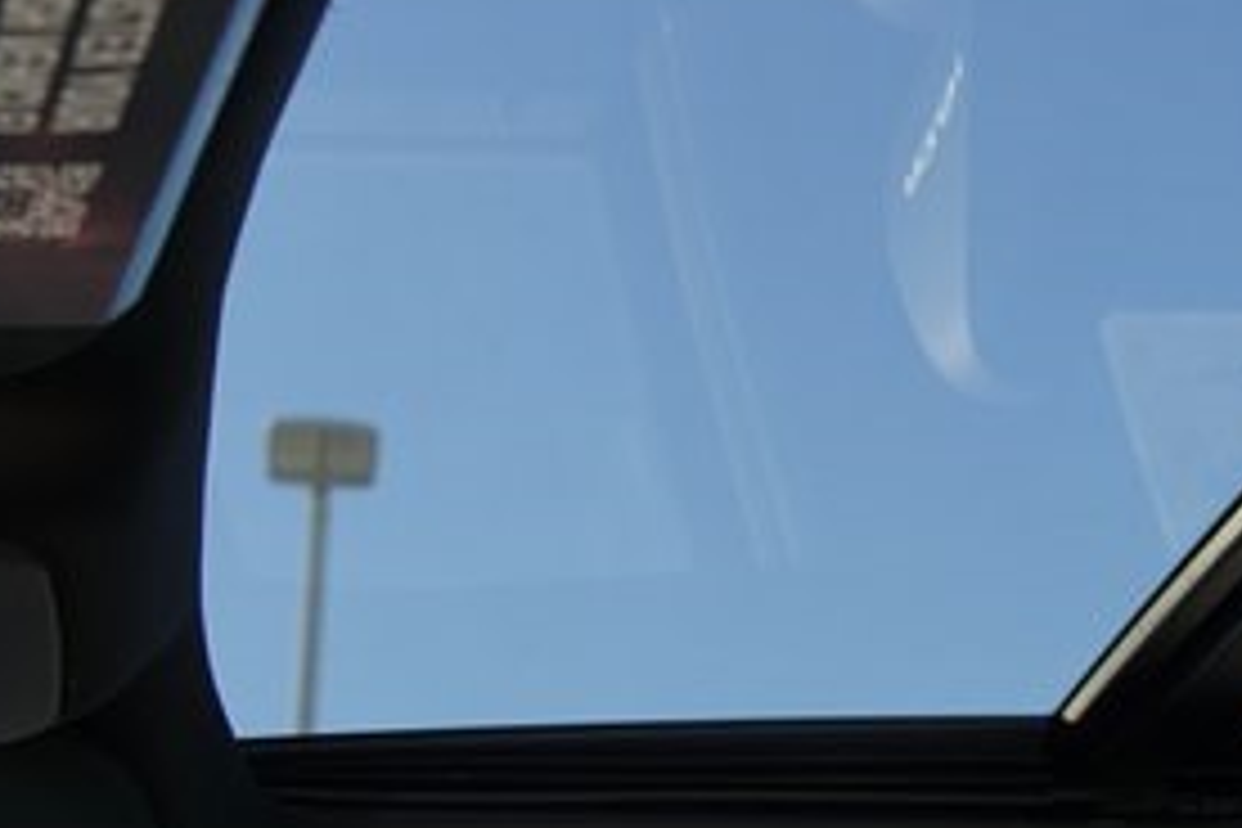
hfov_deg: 26.3
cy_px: 488
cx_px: 1305
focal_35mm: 72
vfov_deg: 18.9
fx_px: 2484
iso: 100
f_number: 5
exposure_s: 1/80
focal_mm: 31
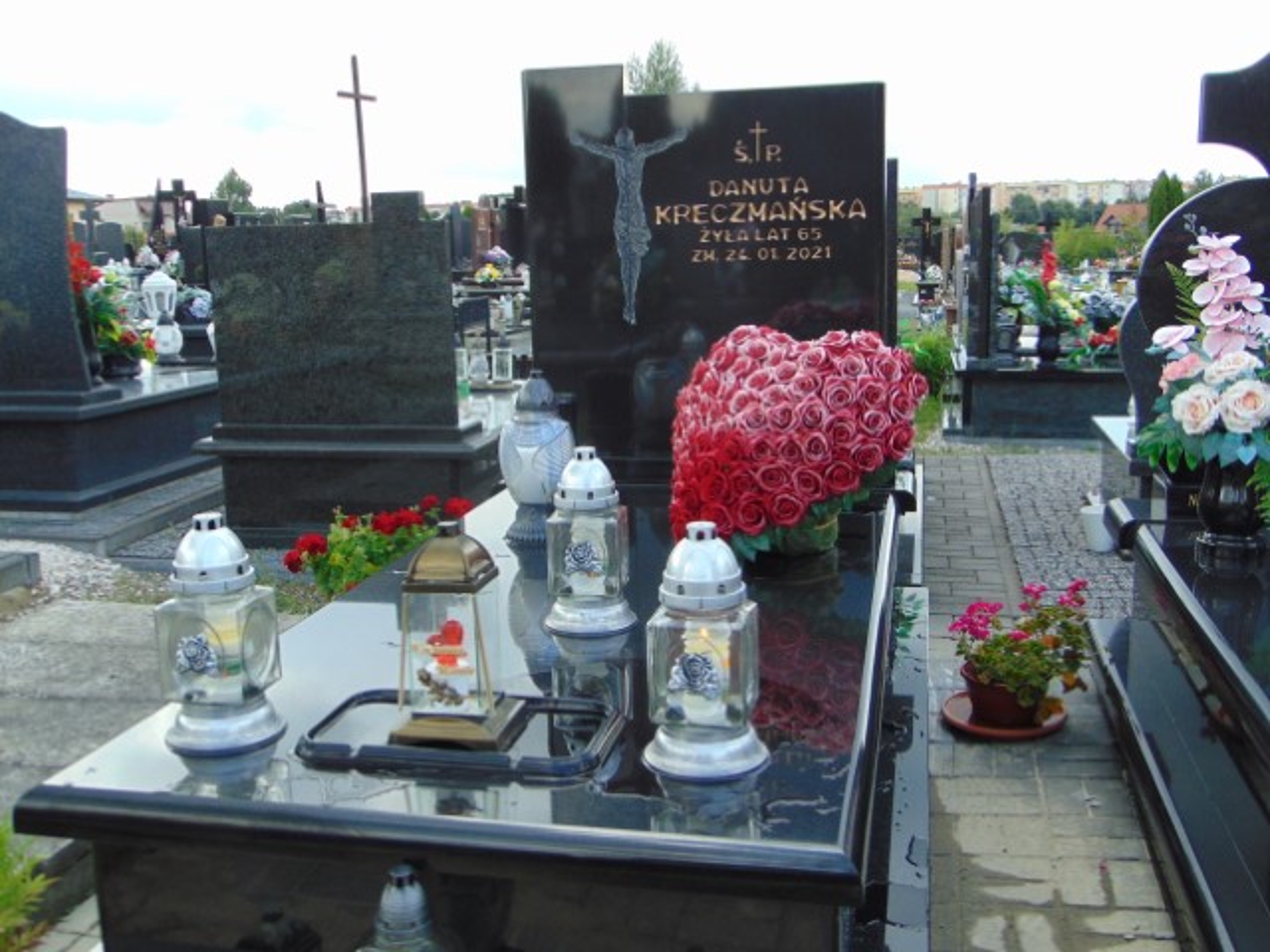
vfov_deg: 40.7
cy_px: 476
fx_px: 1284
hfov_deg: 52.6
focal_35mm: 35
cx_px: 635
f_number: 3.2
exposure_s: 1/250
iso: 80
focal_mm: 6.3
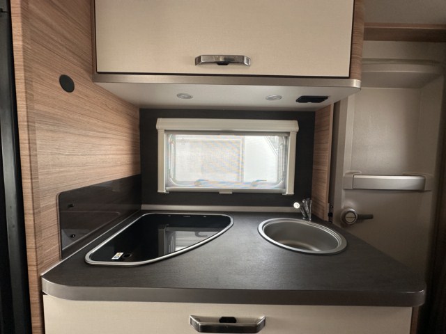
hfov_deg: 102.1
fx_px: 180
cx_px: 223
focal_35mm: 14
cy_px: 167
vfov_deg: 85.7
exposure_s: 1/99
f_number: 2.2
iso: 80
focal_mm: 2.22
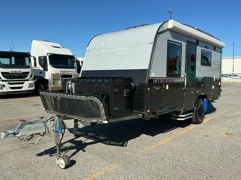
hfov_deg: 61.7
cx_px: 120
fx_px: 202
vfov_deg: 48.2
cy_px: 90
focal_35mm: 29
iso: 25
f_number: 1.8
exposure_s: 1/2427
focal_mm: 3
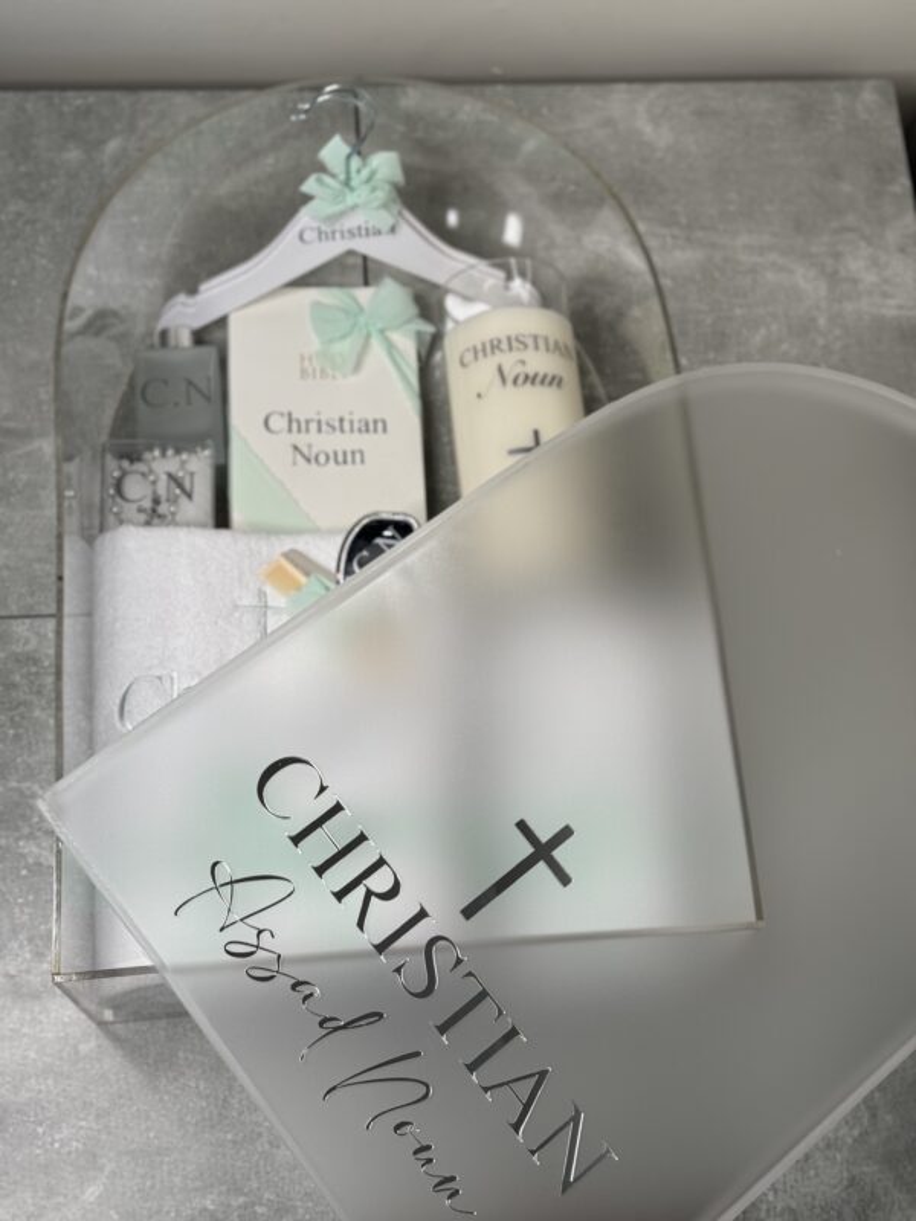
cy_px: 610
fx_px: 1694
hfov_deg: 30.3
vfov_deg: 39.7
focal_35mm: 48
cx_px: 458
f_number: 1.78
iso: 64
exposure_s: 1/268
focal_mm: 6.86
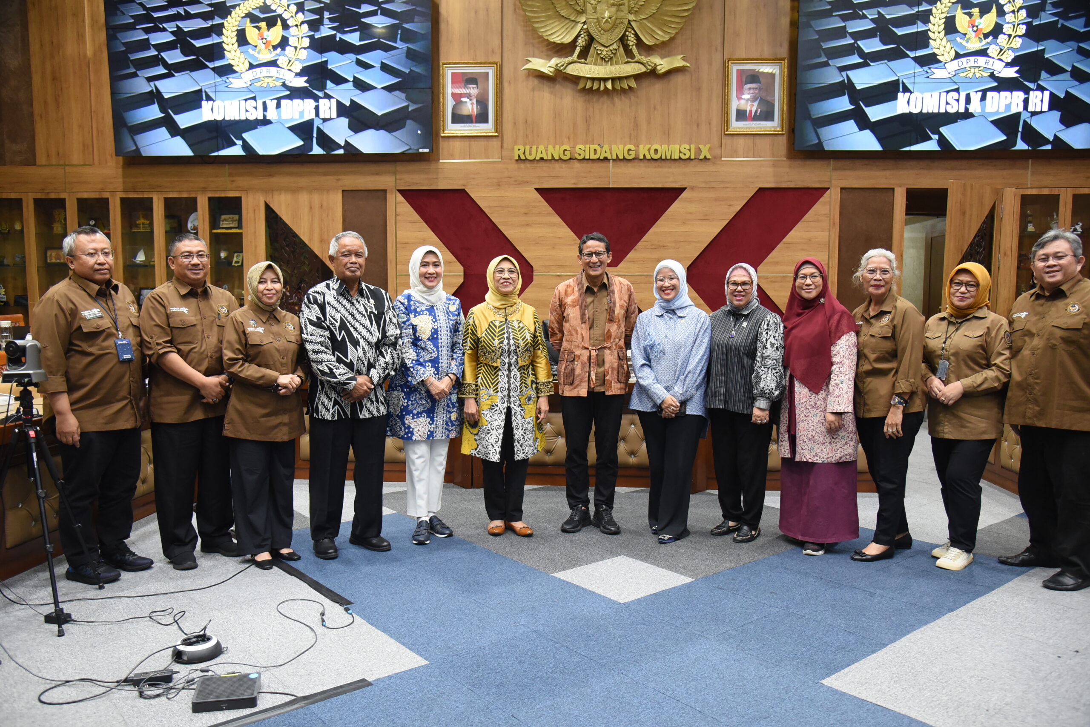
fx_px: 848
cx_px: 545
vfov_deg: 46.4
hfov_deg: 65.5
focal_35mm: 28
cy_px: 364
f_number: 4.5
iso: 2500
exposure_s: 1/80
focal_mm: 28
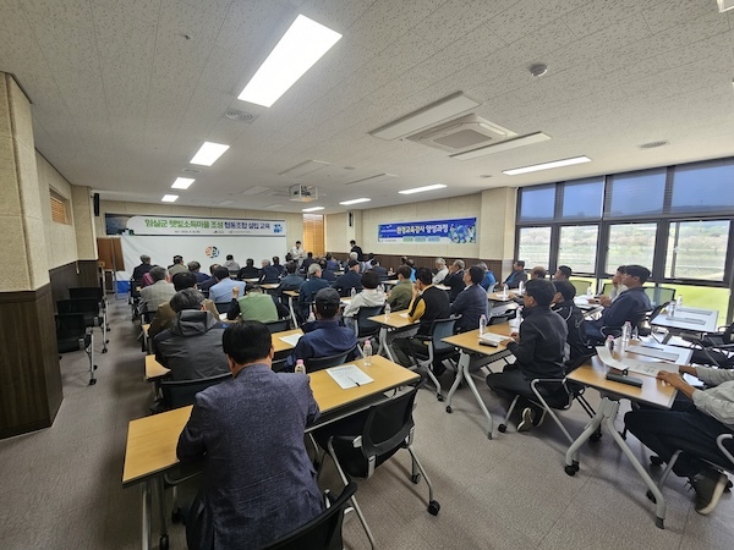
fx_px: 276
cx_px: 367
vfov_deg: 89.9
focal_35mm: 13
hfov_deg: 106.2
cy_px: 275
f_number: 2.2
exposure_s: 1/60
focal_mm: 2.2
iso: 100
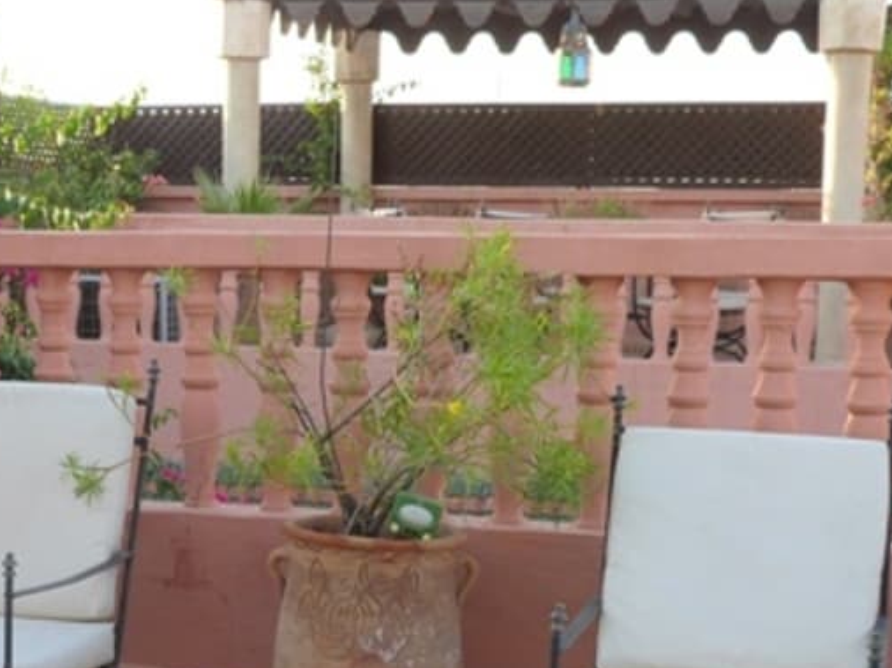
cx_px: 227
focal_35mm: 83
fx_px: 2138
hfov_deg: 23.3
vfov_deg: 17.6
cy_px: 522
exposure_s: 1/100
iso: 100
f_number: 3.1
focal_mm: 7.3
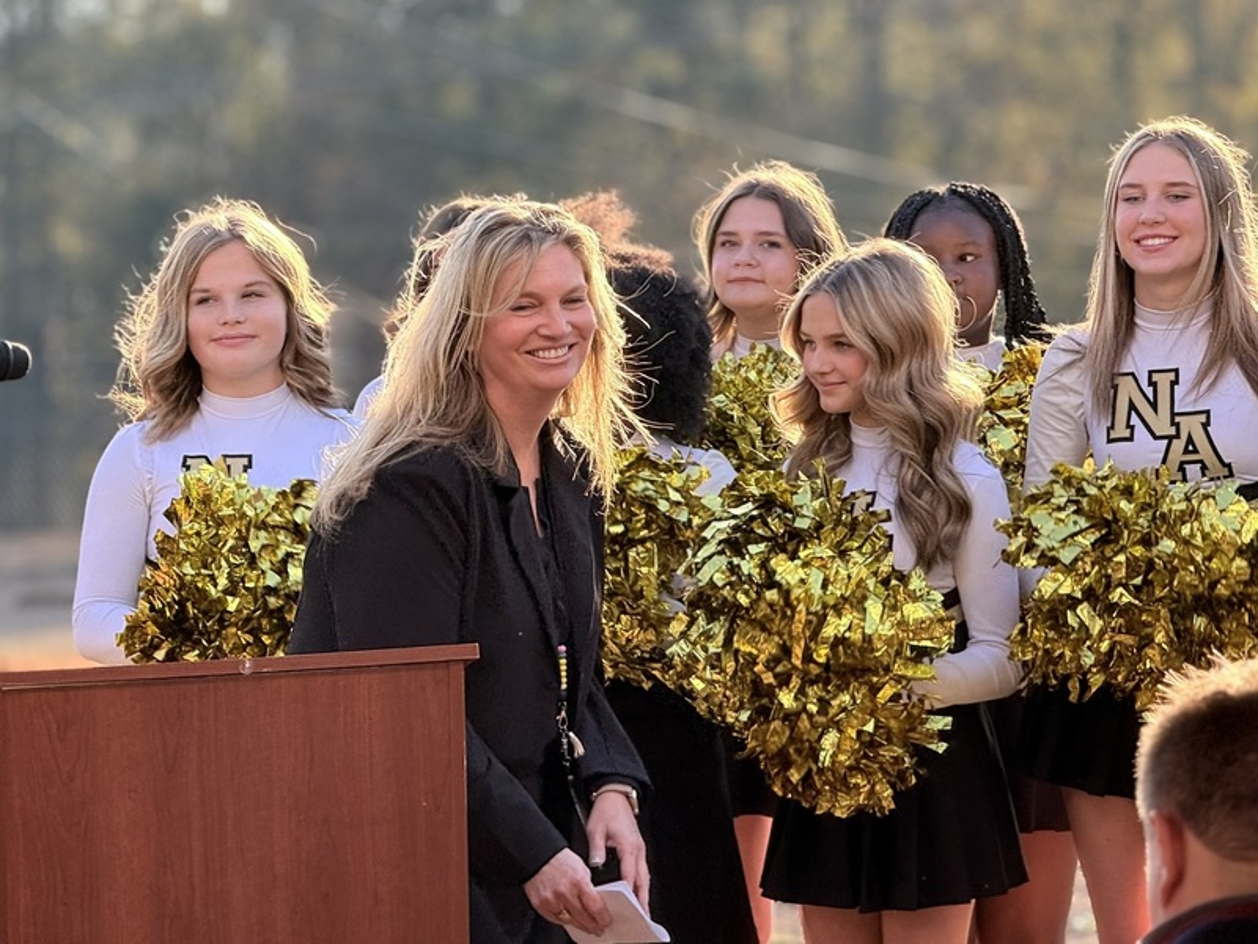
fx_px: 4361
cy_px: 472
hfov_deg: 16.4
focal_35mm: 120
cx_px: 629
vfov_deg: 12.3
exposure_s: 1/174
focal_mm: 15.66
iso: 64
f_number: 2.8
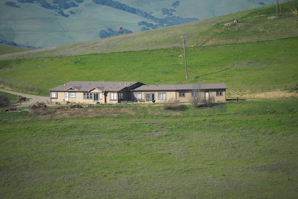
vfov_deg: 6.2
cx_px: 149
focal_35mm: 220
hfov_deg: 9.4
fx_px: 1821
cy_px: 100
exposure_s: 1/2500
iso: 800
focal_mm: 220
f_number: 7.1
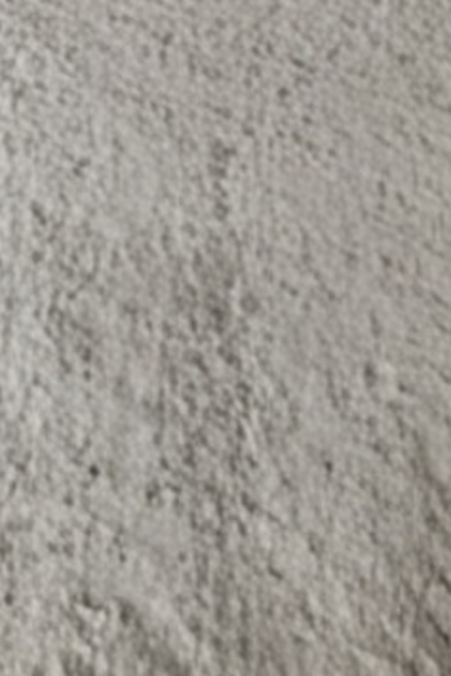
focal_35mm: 78
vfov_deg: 14.9
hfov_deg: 17.4
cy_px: -958
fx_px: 1464
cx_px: 107
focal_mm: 2.2
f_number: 2.2
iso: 80
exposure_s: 1/101
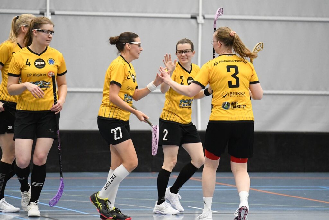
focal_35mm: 247
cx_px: 164
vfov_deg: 5.6
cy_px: 110
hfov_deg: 8.3
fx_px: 2257
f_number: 2.8
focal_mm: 165
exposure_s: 1/1600
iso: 9000
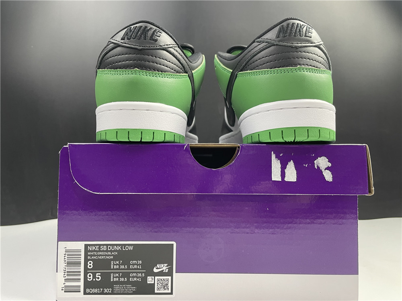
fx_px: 302
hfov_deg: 67.3
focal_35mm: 26
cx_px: 201
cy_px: 150
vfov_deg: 53.1
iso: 125
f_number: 1.6
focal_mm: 4.2
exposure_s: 1/74
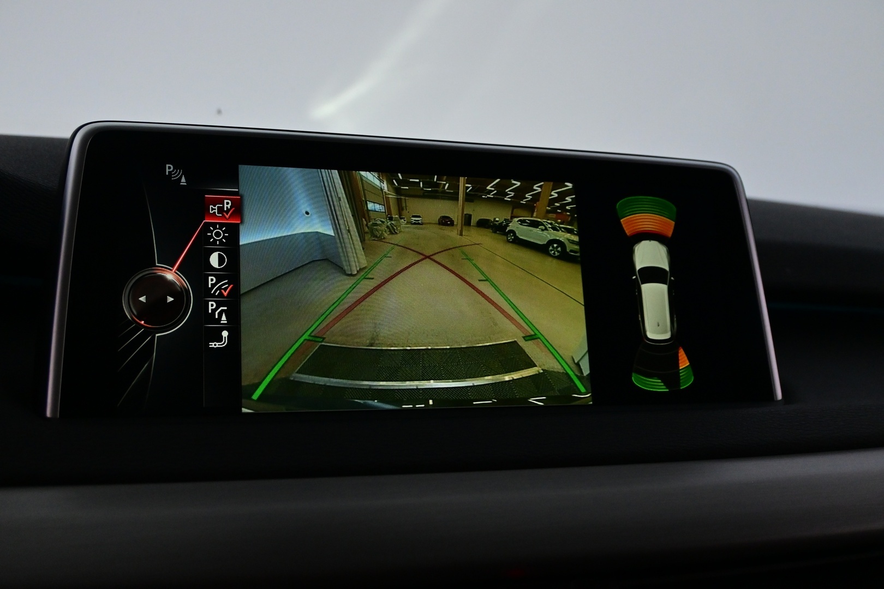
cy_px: 294
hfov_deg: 47.2
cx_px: 442
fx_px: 1013
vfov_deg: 32.4
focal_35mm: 41
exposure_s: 1/100
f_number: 6.3
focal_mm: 27.5
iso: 2000
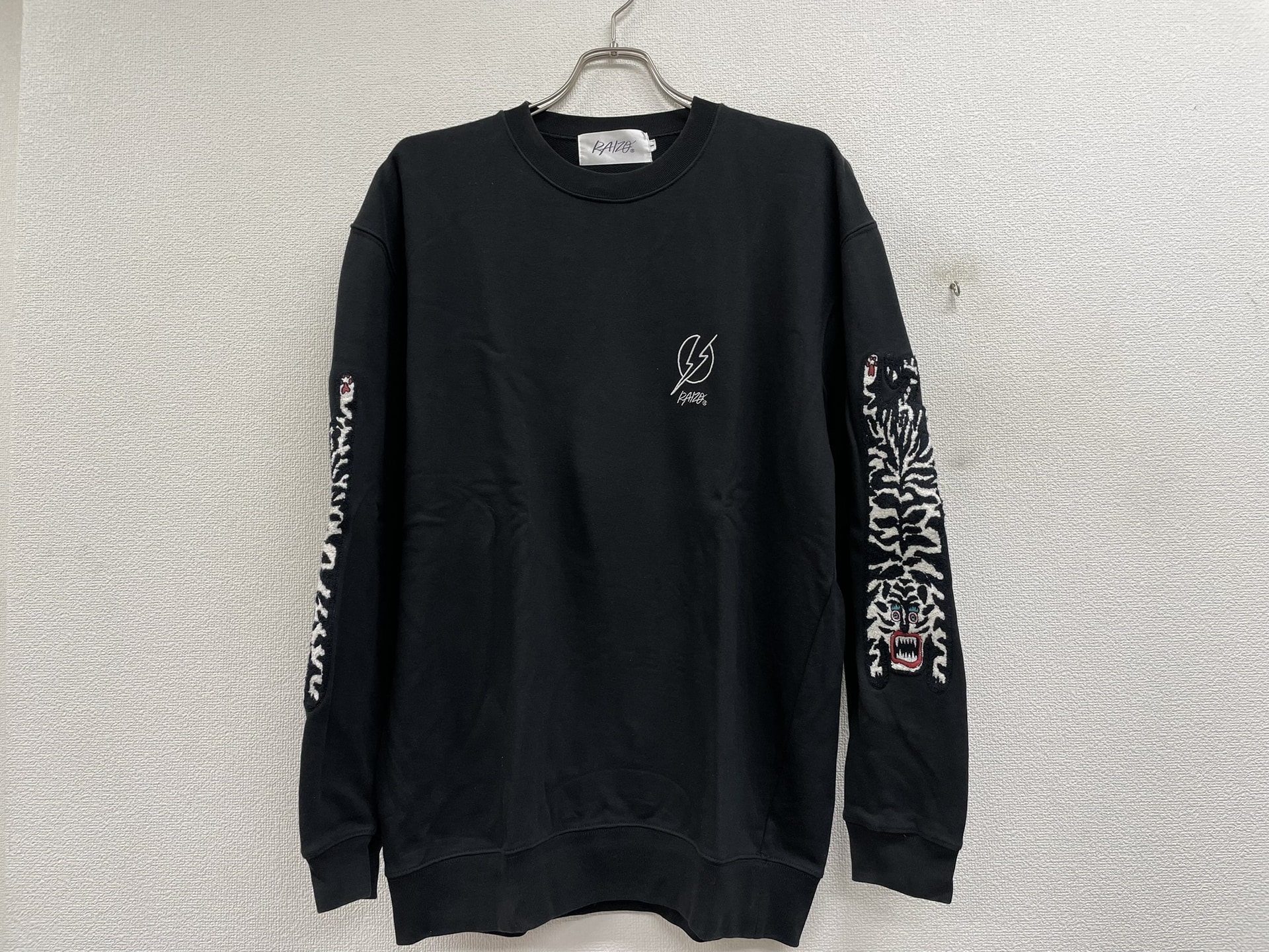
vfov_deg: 53.1
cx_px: 634
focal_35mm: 26
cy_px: 476
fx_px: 953
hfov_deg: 67.3
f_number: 1.6
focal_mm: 4.2
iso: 100
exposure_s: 1/121
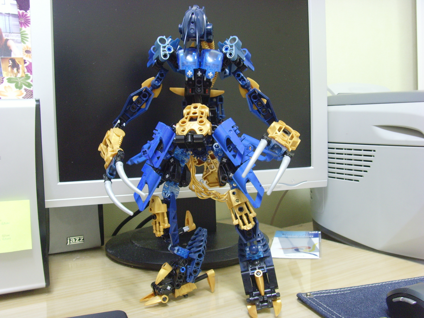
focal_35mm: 39
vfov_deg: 36.8
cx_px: 212
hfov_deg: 47.9
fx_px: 478
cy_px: 159
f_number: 3.5
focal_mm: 6.6
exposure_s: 1/8
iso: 200
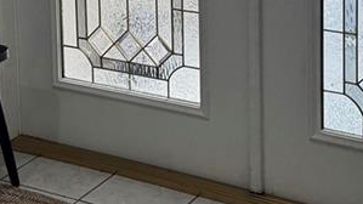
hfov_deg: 20.3
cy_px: -97
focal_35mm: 105
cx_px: 121
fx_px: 1010
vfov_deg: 11.1
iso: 64
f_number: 1.78
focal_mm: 6.76
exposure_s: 1/136
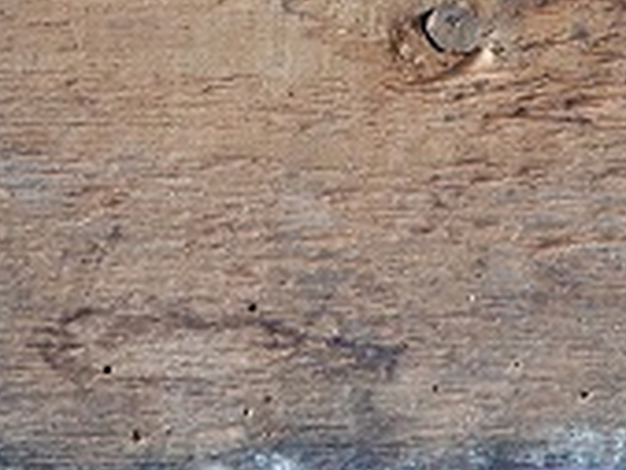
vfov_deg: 13.5
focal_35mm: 105
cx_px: 454
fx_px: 1900
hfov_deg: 18.6
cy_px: -165
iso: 400
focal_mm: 6.8
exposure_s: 1/8
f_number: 4
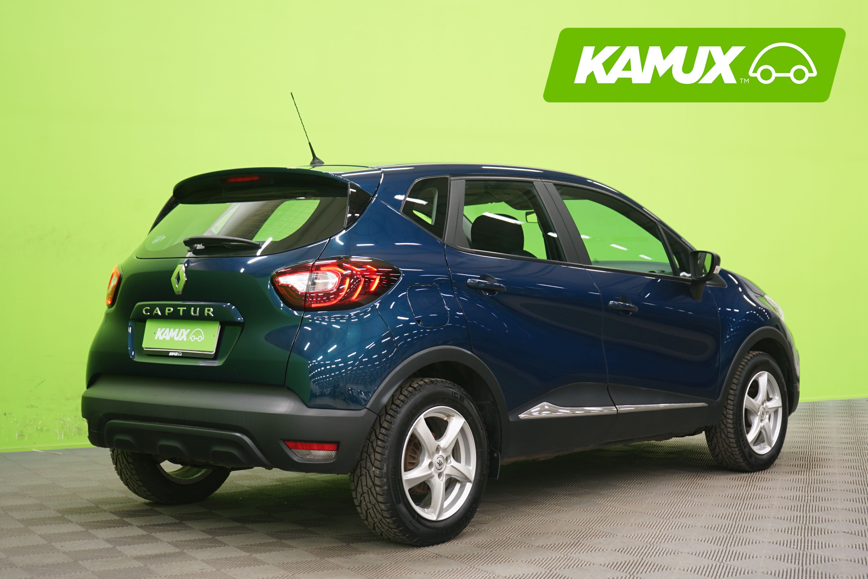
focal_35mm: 54
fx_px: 1302
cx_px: 434
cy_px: 290
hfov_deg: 36.9
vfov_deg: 25.1
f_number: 5
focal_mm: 54
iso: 400
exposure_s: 1/4
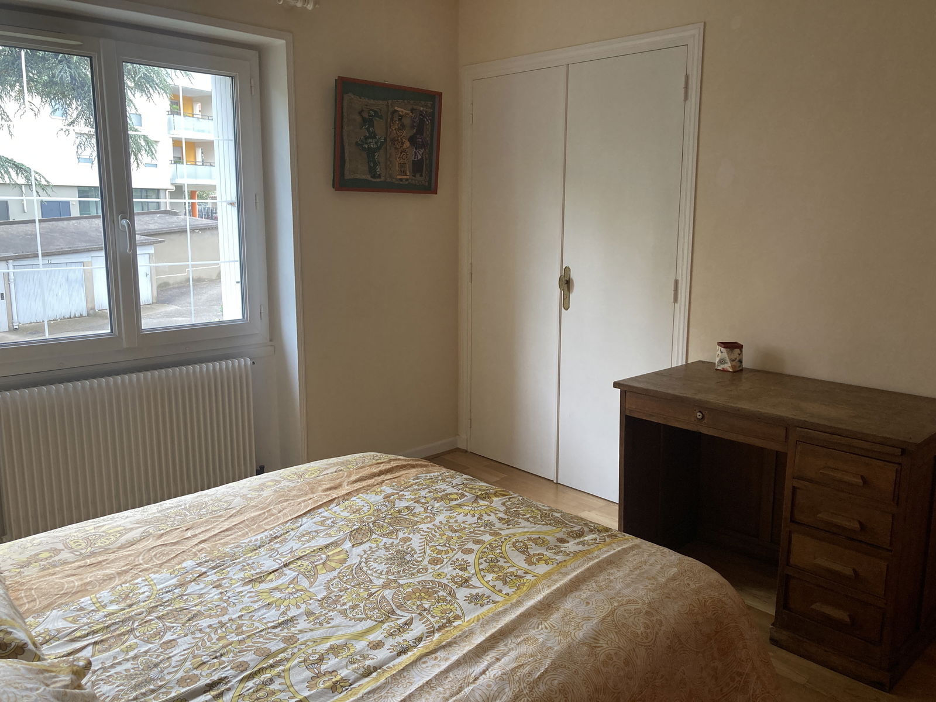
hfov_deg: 63.4
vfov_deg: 49.7
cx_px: 468
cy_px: 351
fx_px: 757
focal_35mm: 28
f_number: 1.8
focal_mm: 3.99
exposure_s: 1/60
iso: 100
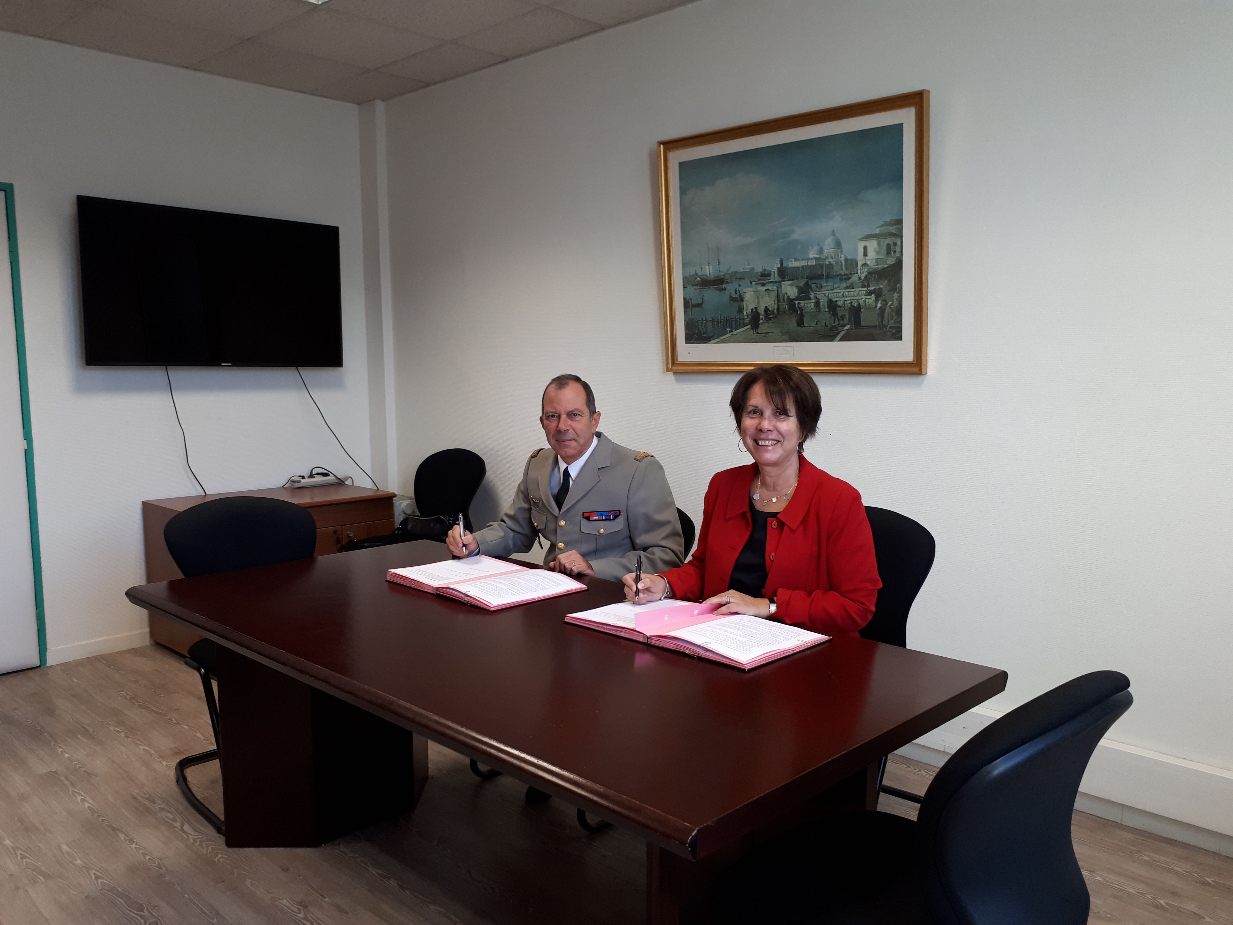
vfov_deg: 51.4
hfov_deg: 65.3
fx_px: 962
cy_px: 462
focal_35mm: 27
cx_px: 616
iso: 80
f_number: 1.9
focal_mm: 3.6
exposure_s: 1/33
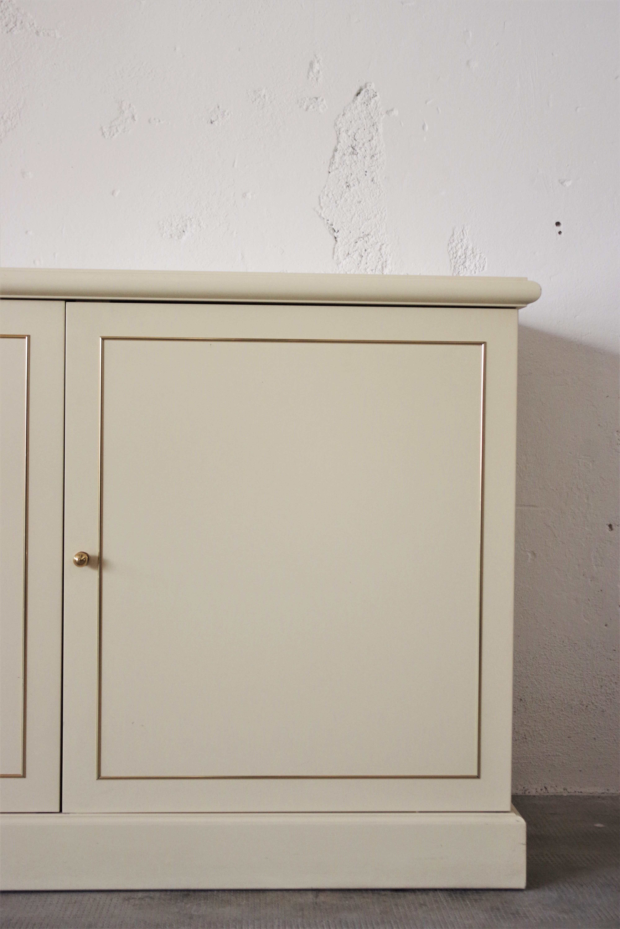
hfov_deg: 22.6
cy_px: 464
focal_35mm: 60
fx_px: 1550
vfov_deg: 33.4
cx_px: 310
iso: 800
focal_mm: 40
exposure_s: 1/160
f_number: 4.5
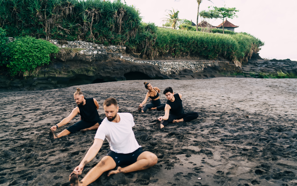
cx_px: 149
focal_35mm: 36
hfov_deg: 54.0
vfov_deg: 35.3
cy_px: 98
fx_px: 291
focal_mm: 35
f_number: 2.8
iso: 100
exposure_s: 1/800
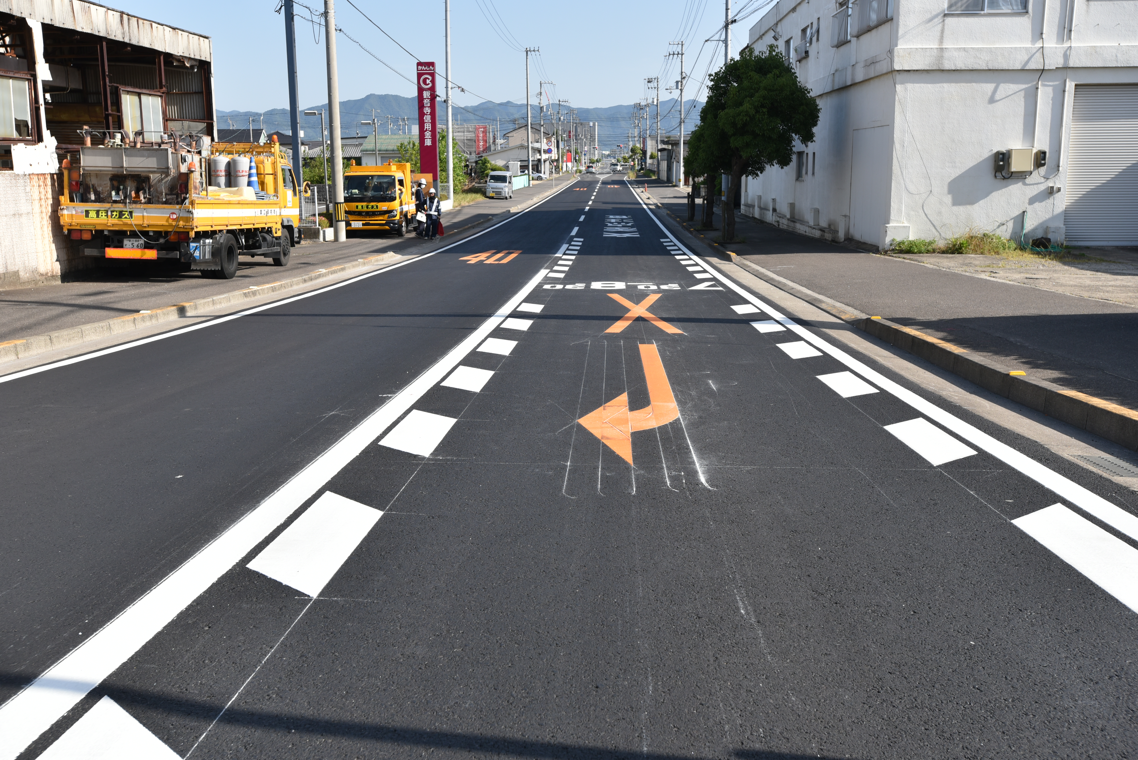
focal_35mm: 35
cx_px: 569
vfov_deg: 37.9
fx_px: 1107
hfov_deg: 54.4
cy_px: 380
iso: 200
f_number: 9
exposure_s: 1/320
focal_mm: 35
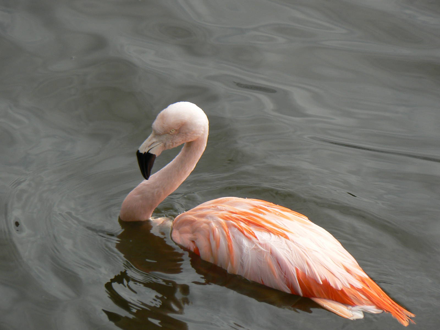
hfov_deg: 4.9
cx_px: 220
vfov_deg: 3.7
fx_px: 5135
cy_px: 165
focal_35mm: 404
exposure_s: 1/500
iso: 80
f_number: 5.6
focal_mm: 67.3
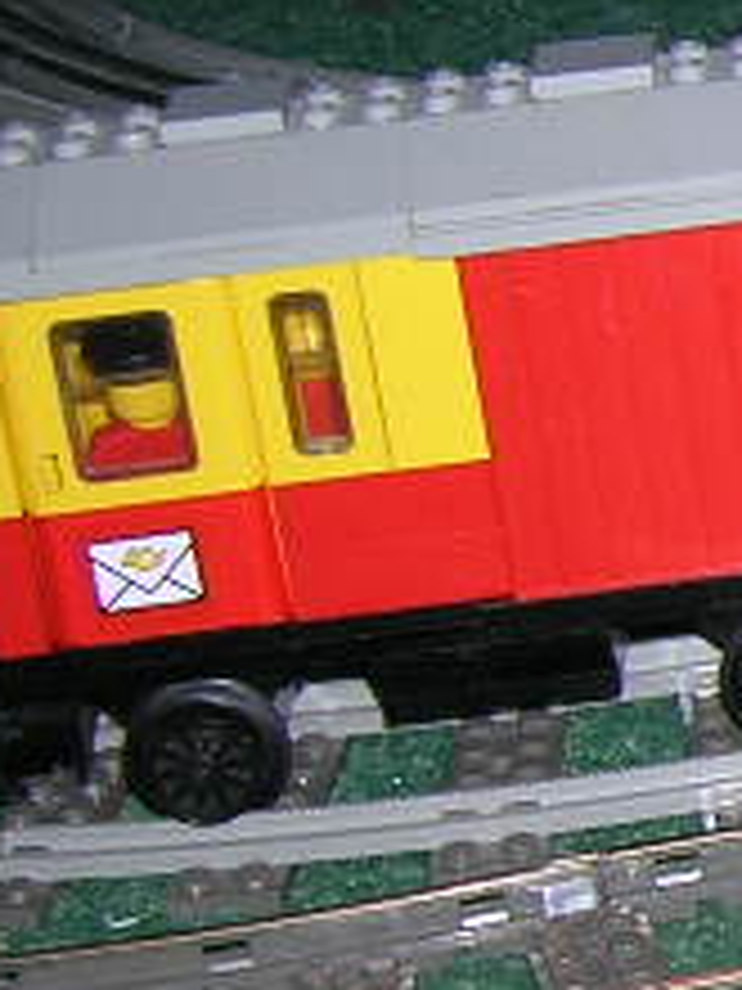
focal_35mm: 158
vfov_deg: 12.5
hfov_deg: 8.3
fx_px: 4516
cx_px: 2037
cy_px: 742
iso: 50
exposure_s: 1/60.1
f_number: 2.9
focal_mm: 5.7
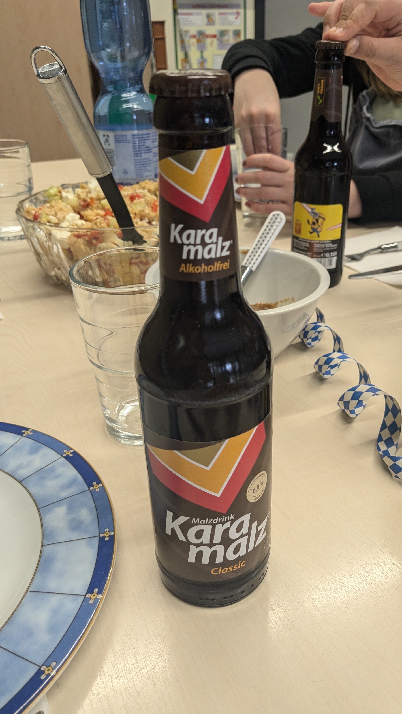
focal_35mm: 30
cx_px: 228
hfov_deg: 38.9
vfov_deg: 64.3
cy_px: 354
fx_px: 568
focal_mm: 4.38
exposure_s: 1/99.9
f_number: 1.73
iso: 77
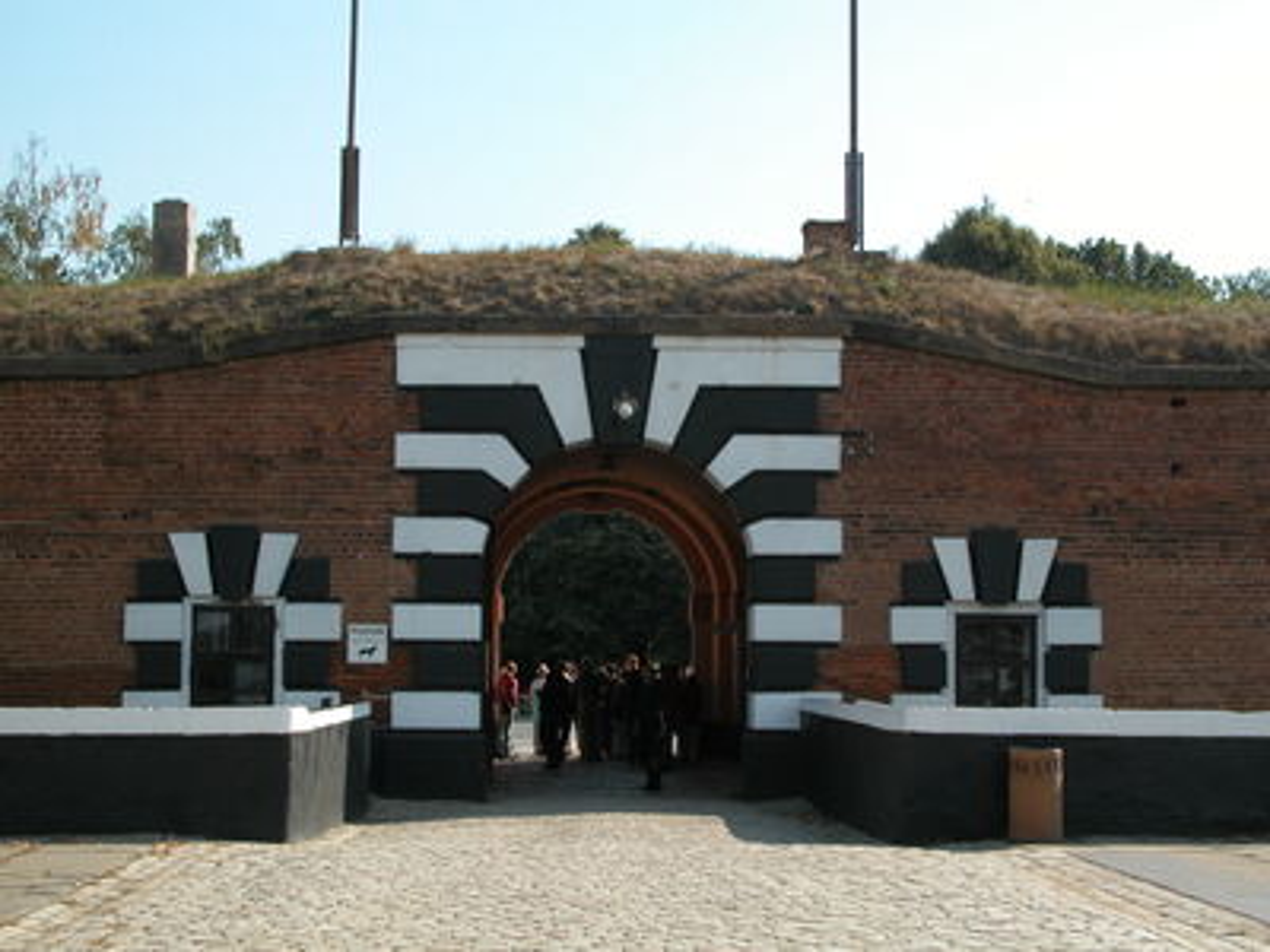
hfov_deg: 29.4
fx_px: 2421
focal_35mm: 66
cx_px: 635
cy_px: 476
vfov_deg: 22.3
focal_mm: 16.8
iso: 100
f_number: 6.5
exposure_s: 1/257
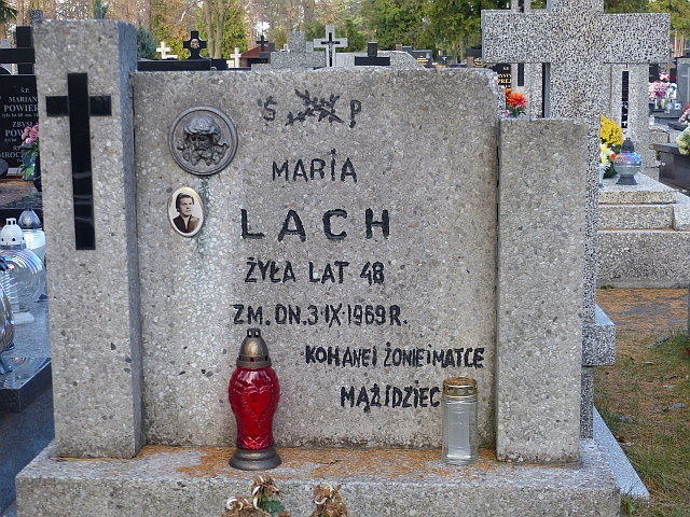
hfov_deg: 31.7
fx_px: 1216
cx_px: 345
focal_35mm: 61
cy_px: 258
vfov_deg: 24.0
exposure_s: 1/125
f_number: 2.8
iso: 100
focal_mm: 10.9
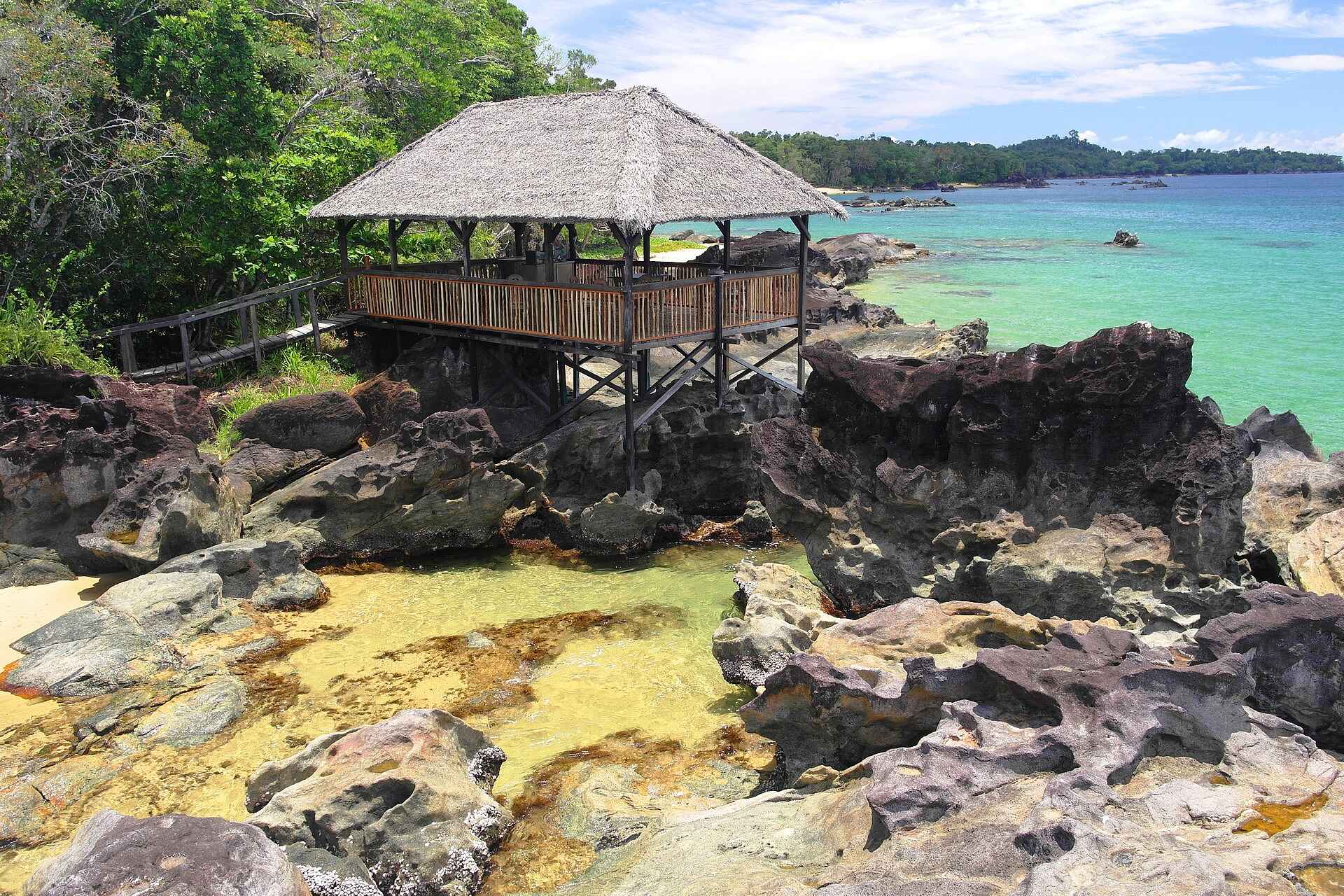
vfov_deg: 43.6
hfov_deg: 61.9
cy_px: 448
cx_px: 672
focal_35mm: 30
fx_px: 1120
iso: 100
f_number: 4.5
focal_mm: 20
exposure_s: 1/125
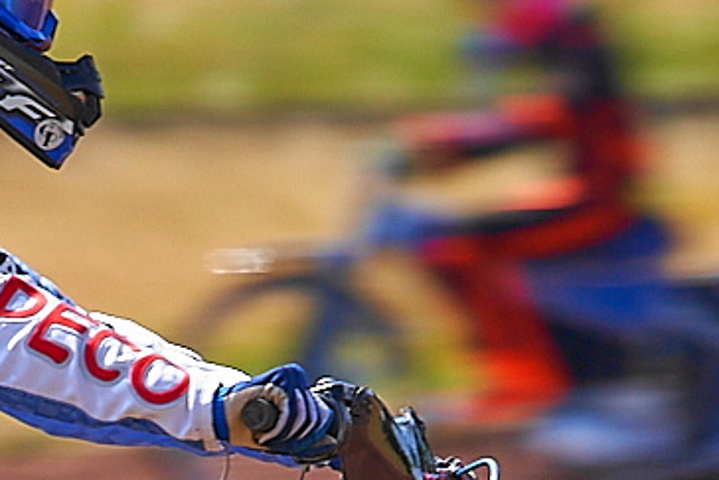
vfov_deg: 0.7
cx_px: 306
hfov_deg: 1.0
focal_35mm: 2110
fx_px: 42156
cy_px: 645
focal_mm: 400
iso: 250
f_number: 9
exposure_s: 1/400
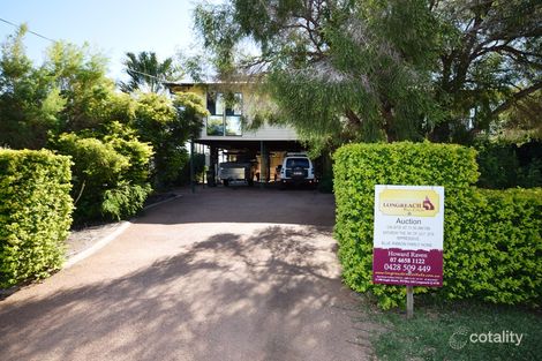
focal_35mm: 22
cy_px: 180
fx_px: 339
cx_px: 271
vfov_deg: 56.1
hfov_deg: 77.3
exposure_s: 1/125
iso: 100
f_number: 5.6
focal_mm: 15
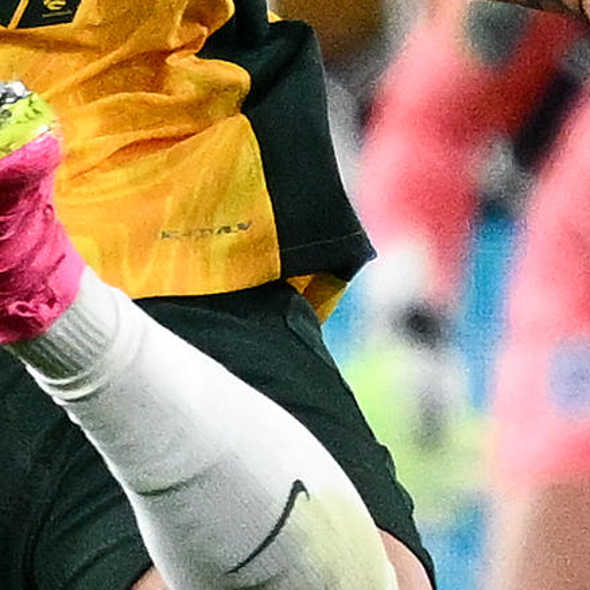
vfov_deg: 0.3
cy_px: -86
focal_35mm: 5429
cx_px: 198
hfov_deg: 0.3
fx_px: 104689
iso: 4000
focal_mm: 560
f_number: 4
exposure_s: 1/2000
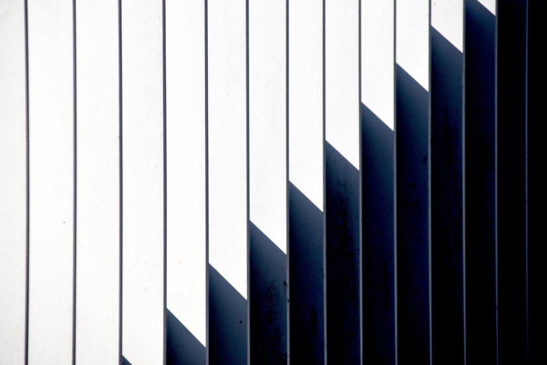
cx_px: 274
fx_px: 3533
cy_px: 182
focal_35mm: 232
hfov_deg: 8.9
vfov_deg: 5.9
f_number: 6
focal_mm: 155
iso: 200
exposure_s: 1/640
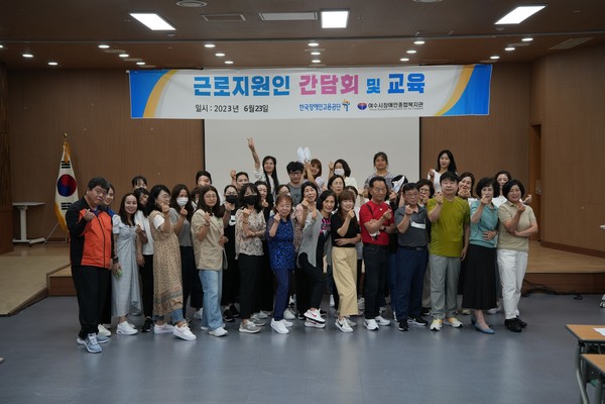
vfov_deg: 27.0
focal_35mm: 50
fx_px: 840
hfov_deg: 39.6
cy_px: 202
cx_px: 302
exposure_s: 1/50
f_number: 4.5
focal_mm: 50
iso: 320
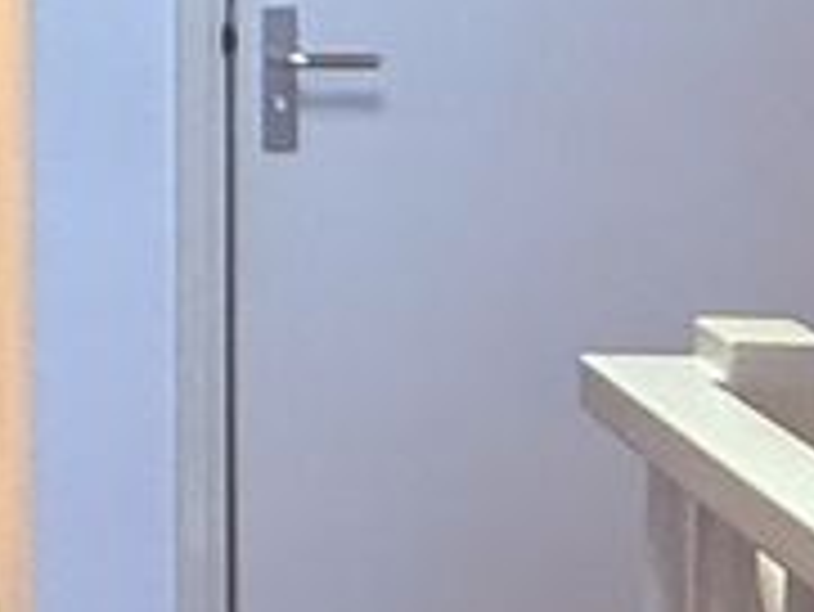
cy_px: -122
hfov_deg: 18.1
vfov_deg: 17.8
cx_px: -756
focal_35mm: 79
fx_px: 1859
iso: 320
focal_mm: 2.22
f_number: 2.2
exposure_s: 1/100
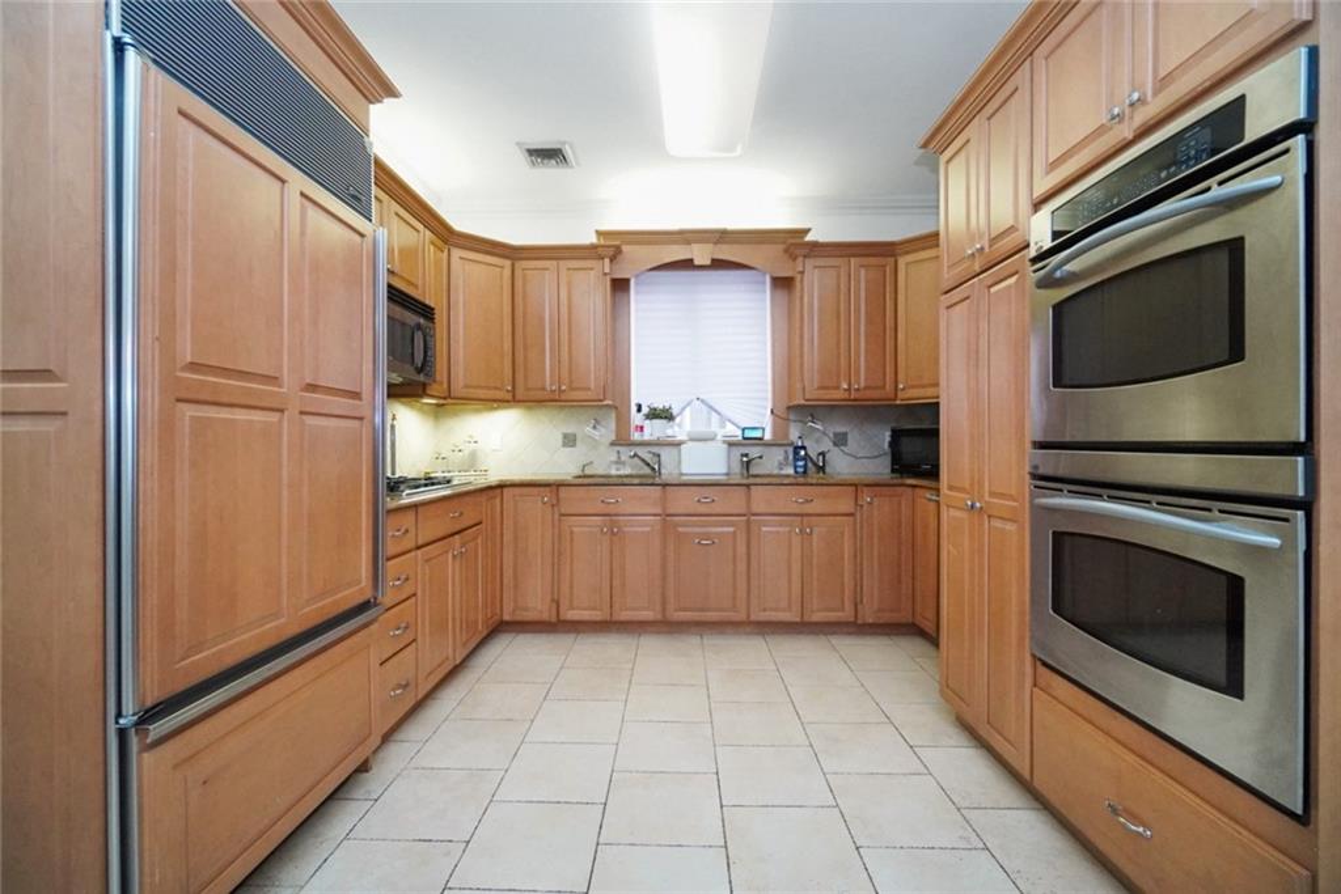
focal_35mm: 15
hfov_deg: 100.4
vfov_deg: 77.3
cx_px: 670
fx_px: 559
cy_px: 447
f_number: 4
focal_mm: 10
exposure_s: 1/160
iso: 5000
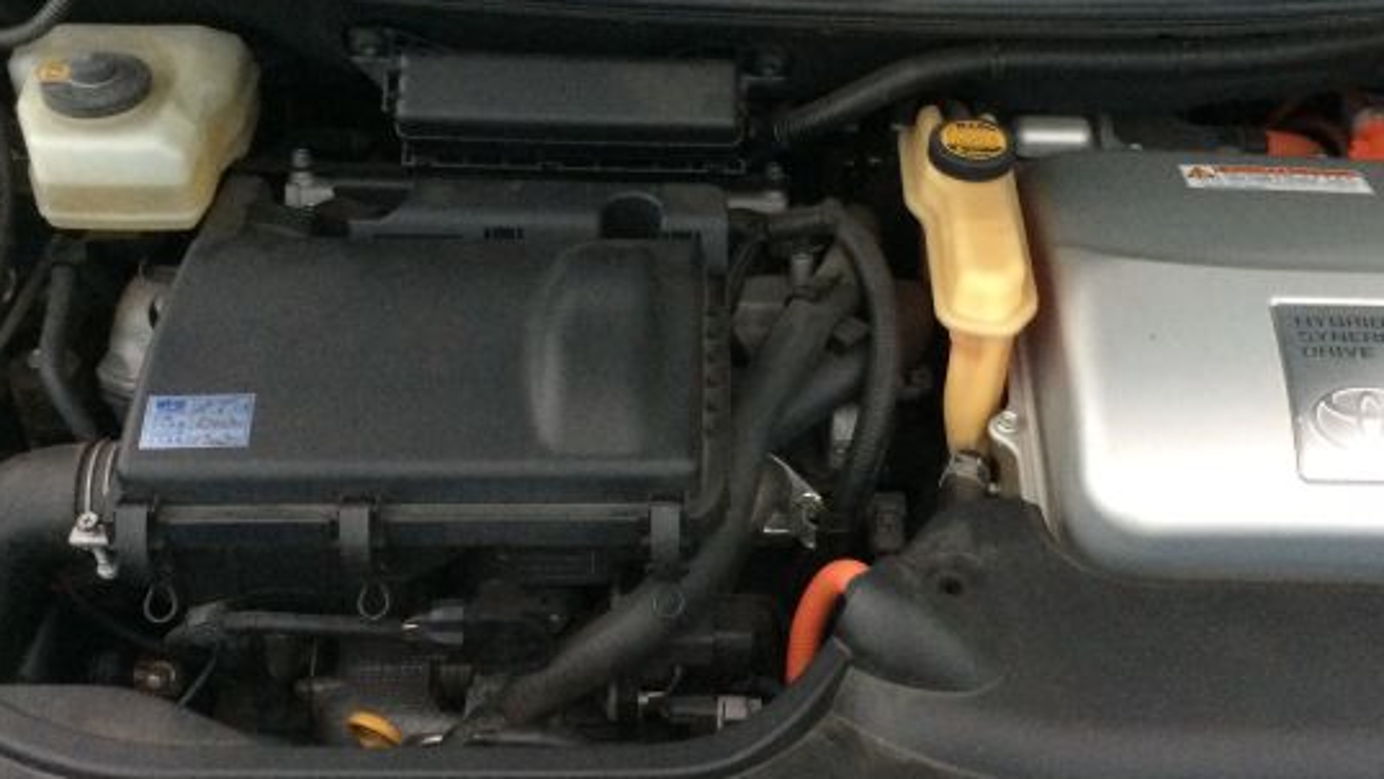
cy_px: 337
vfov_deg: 25.4
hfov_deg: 43.5
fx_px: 1725
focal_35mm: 47
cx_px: 813
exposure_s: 1/17
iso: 320
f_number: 2.2
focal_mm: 4.15
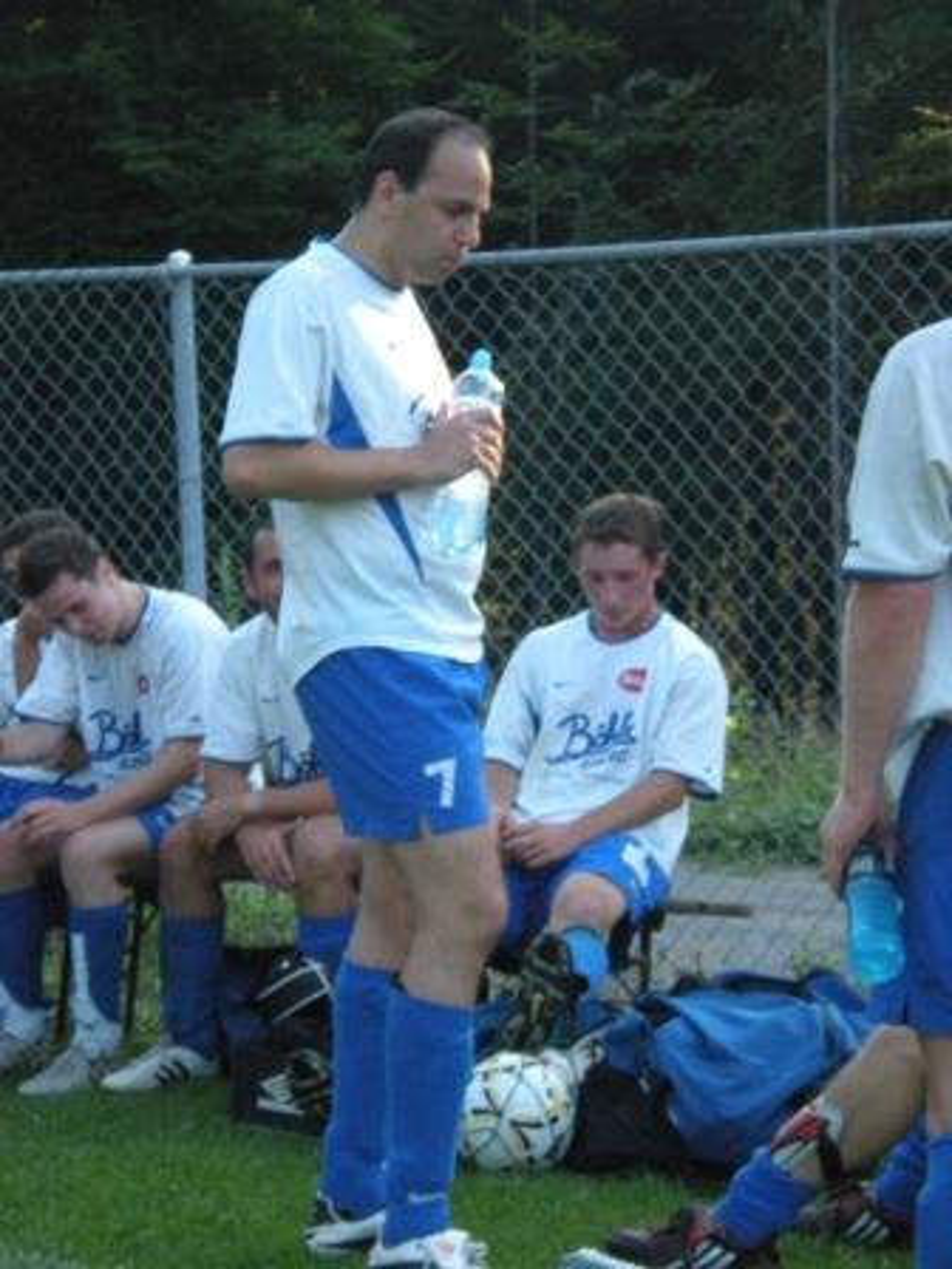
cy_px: 634
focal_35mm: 105
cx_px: 476
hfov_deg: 14.1
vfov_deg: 18.7
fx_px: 3850
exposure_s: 1/167
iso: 400
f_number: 5.7
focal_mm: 17.3
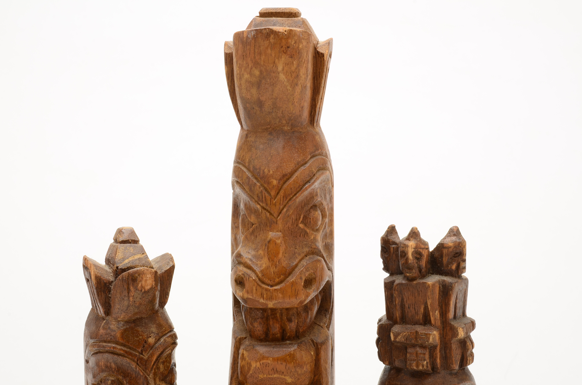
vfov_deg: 15.1
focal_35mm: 90
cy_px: 192
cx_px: 291
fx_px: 1452
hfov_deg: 22.7
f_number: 18
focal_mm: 60
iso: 100
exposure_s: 1/160
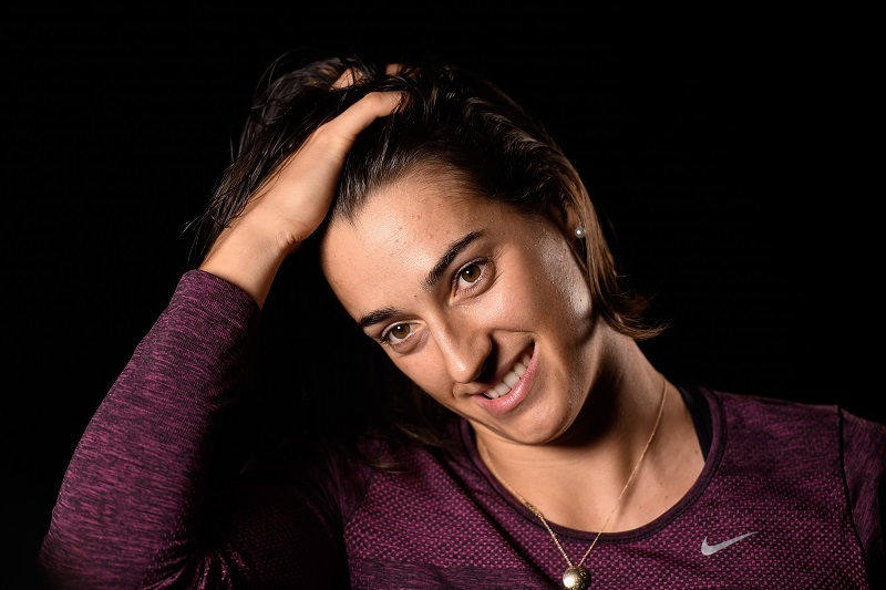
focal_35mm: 190
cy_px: 295
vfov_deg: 7.2
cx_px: 443
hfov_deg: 10.8
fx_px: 4675
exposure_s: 1/160
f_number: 4
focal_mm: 190
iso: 800
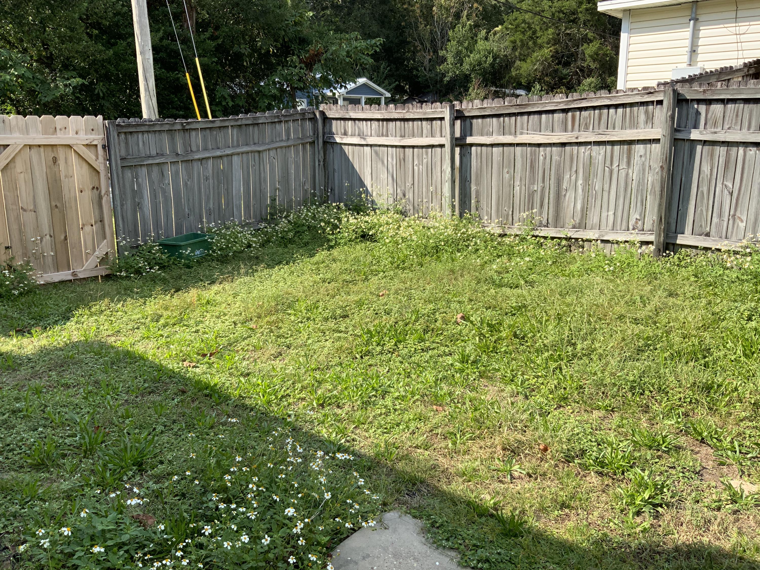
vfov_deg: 48.2
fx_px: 637
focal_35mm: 29
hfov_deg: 61.7
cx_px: 380
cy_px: 285
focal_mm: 3
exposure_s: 1/739
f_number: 1.8
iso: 16
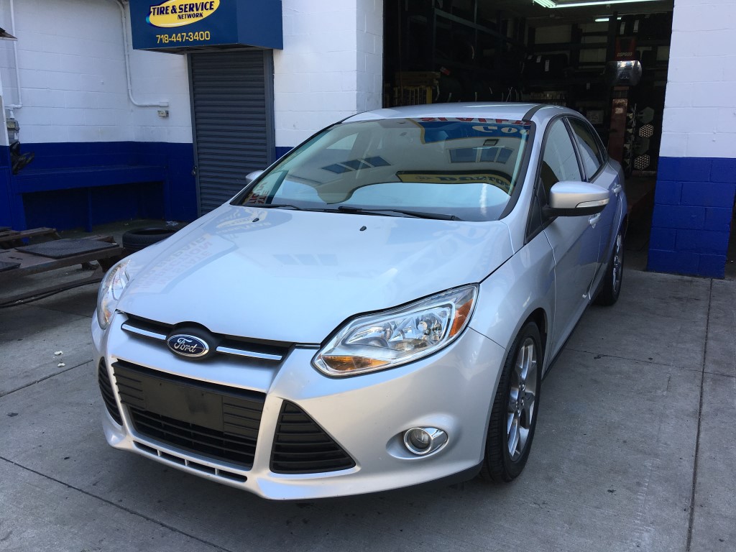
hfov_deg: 61.7
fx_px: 617
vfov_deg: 48.2
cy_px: 276
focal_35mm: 29
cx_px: 368
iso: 25
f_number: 2.2
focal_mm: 4.15
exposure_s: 1/569
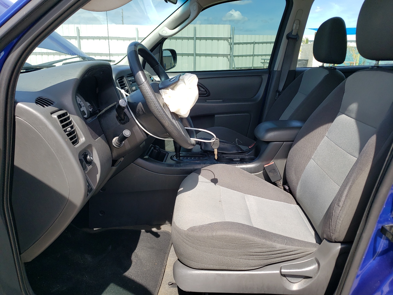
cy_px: 148
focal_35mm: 26
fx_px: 295
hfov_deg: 67.3
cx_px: 196
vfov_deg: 53.1
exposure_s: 1/1000
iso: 50
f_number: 1.5
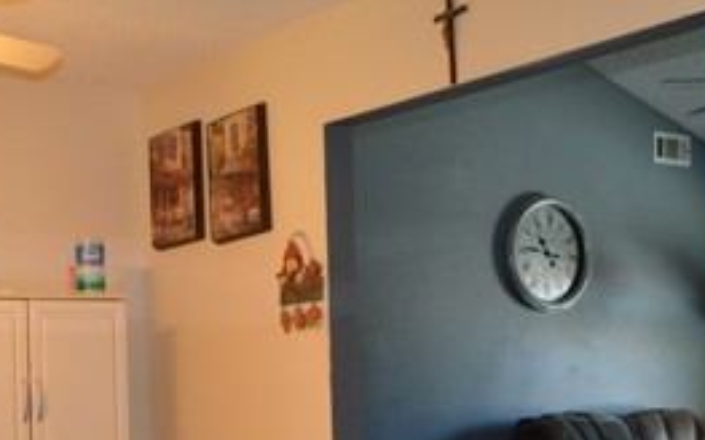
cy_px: 482
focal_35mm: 67
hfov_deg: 30.4
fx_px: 1286
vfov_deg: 18.7
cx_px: 220
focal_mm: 18
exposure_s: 1/60
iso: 500
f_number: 3.5
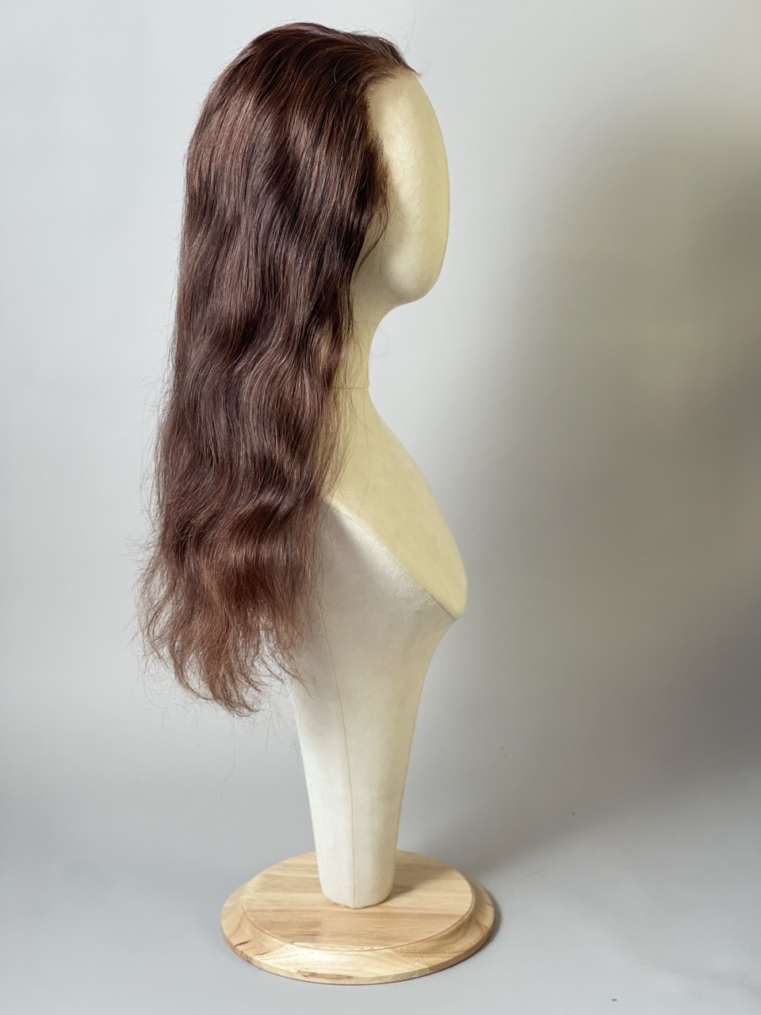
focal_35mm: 64
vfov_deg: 30.3
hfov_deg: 22.9
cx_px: 380
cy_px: 508
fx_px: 1876
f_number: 2.2
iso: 100
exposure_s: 1/121
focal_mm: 7.5
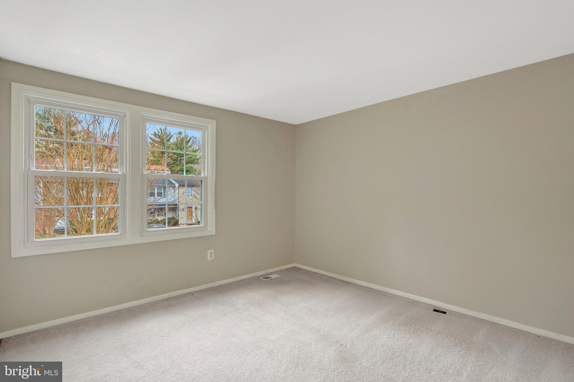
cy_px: 191
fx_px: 255
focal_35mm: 16
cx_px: 287
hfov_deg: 96.7
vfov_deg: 73.7
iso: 1250
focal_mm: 16
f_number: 8
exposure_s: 1/125
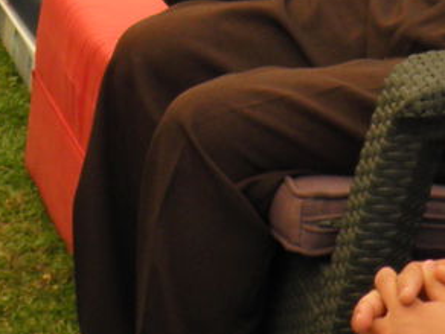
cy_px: -380
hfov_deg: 8.3
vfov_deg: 6.1
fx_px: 3021
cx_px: -73
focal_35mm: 235
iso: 50
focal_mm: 8.9
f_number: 4.4
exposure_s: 1/60
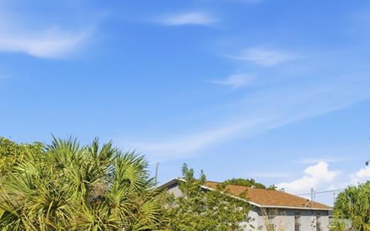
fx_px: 333
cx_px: 352
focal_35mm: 33
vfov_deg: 35.3
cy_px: 222
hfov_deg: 49.7
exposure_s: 1/1600
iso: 200
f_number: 8
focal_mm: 16
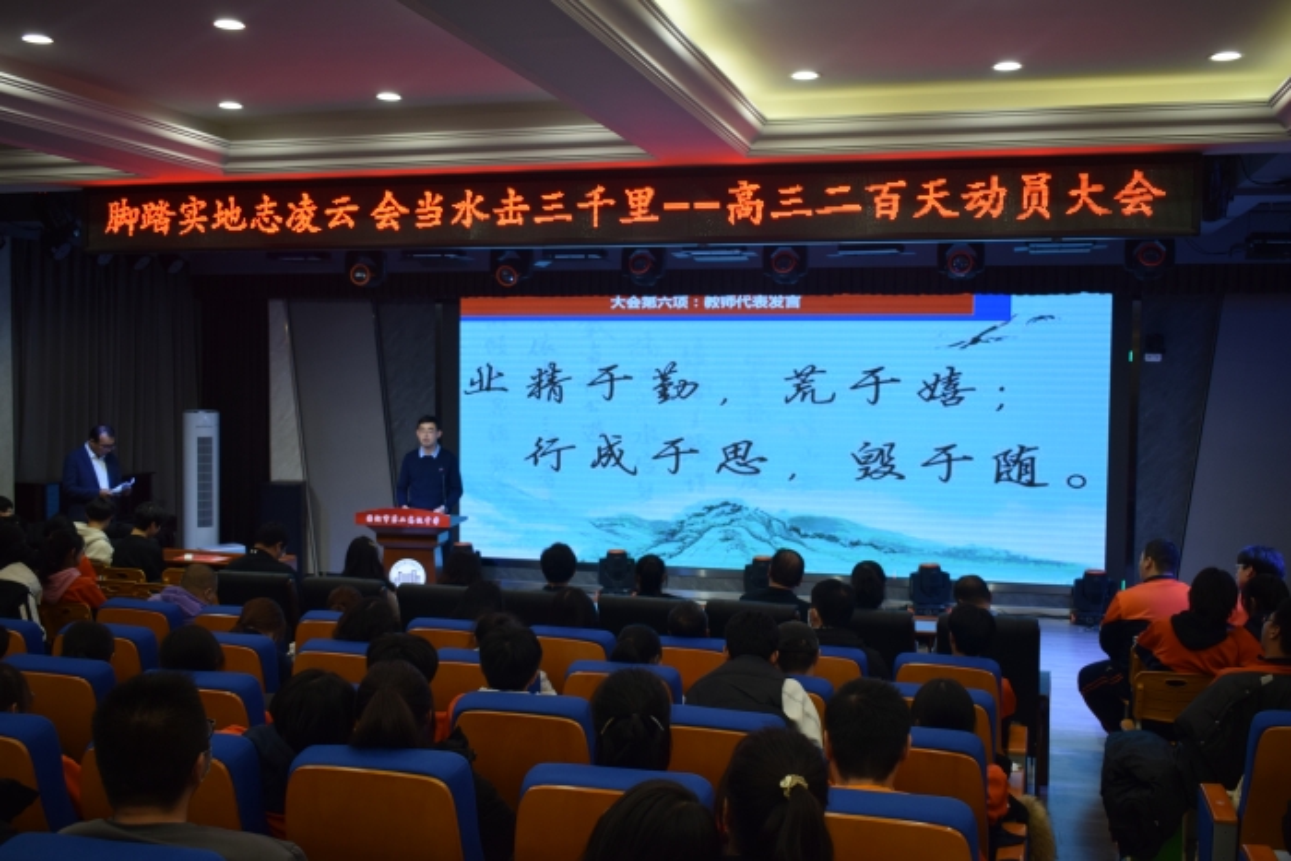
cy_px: 430
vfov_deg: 36.9
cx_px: 646
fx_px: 1291
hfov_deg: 53.1
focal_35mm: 36
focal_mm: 24
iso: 400
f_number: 4.8
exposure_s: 1/90
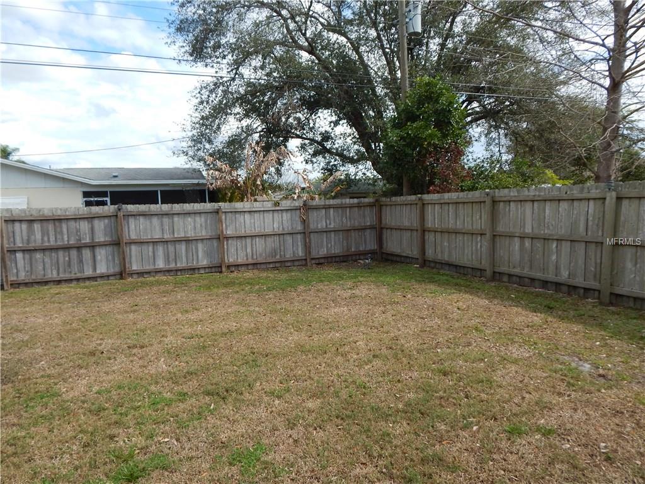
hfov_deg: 76.4
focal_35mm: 22
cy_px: 242
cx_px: 322
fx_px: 410
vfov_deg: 61.1
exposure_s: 1/1250
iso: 125
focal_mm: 4
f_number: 3
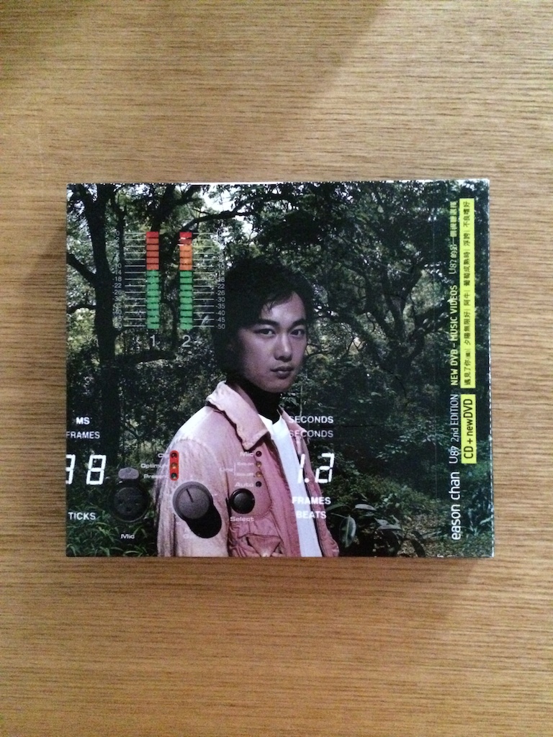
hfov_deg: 46.8
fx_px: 639
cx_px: 276
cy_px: 368
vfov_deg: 60.0
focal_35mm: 30
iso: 1250
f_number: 2.2
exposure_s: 1/15
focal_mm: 4.12
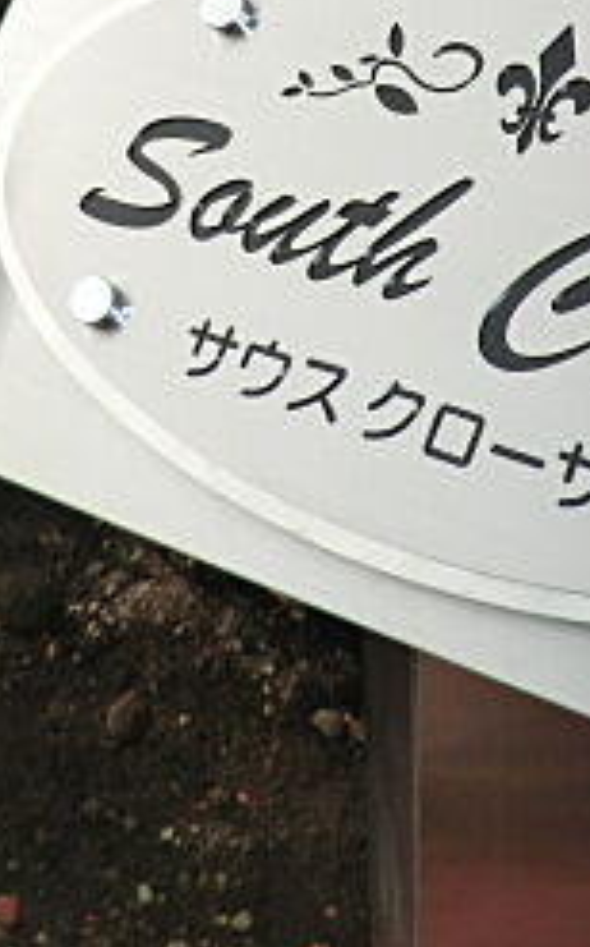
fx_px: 1701
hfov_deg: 19.6
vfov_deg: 30.5
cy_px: 215
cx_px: 406
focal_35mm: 66
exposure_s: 1/250
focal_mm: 4.3
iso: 80
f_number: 7.5
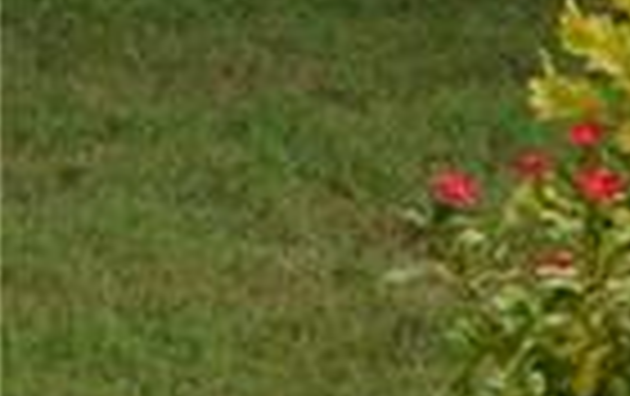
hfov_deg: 5.3
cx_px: 2300
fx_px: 6139
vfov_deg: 3.7
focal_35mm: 357
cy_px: -248
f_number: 7.1
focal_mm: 32
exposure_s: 1/200
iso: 100
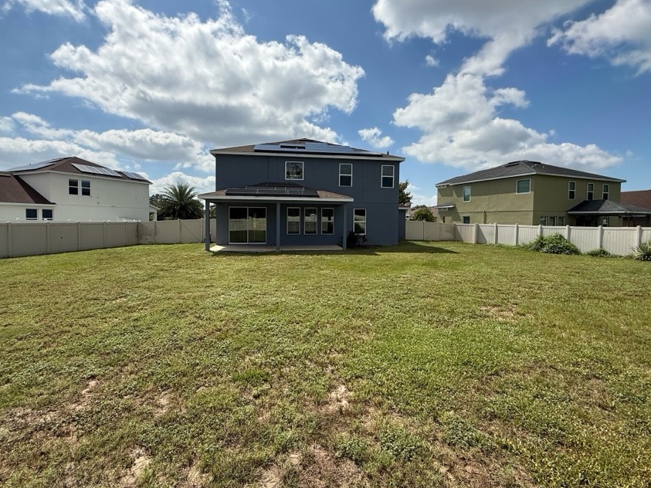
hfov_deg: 91.0
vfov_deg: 74.7
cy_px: 232
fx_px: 320
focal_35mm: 17
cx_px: 331
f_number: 2.2
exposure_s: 1/2717
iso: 50
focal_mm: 2.22
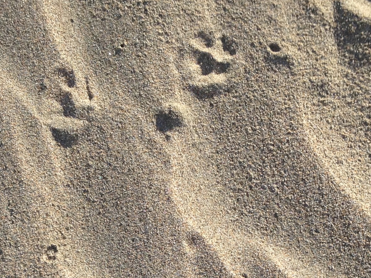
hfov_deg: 20.2
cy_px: 331
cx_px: 134
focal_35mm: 97
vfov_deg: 14.8
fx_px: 1039
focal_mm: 4.28
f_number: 2.4
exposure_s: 1/1623
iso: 50
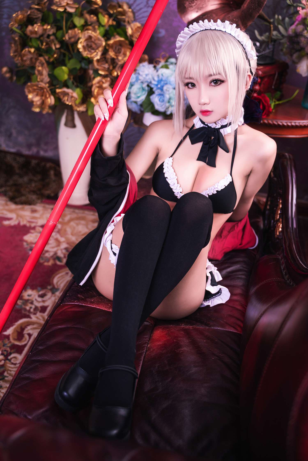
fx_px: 449
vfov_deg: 54.4
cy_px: 230
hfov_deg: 37.9
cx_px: 154
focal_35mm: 35
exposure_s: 1/160
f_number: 2.8
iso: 400
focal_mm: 35
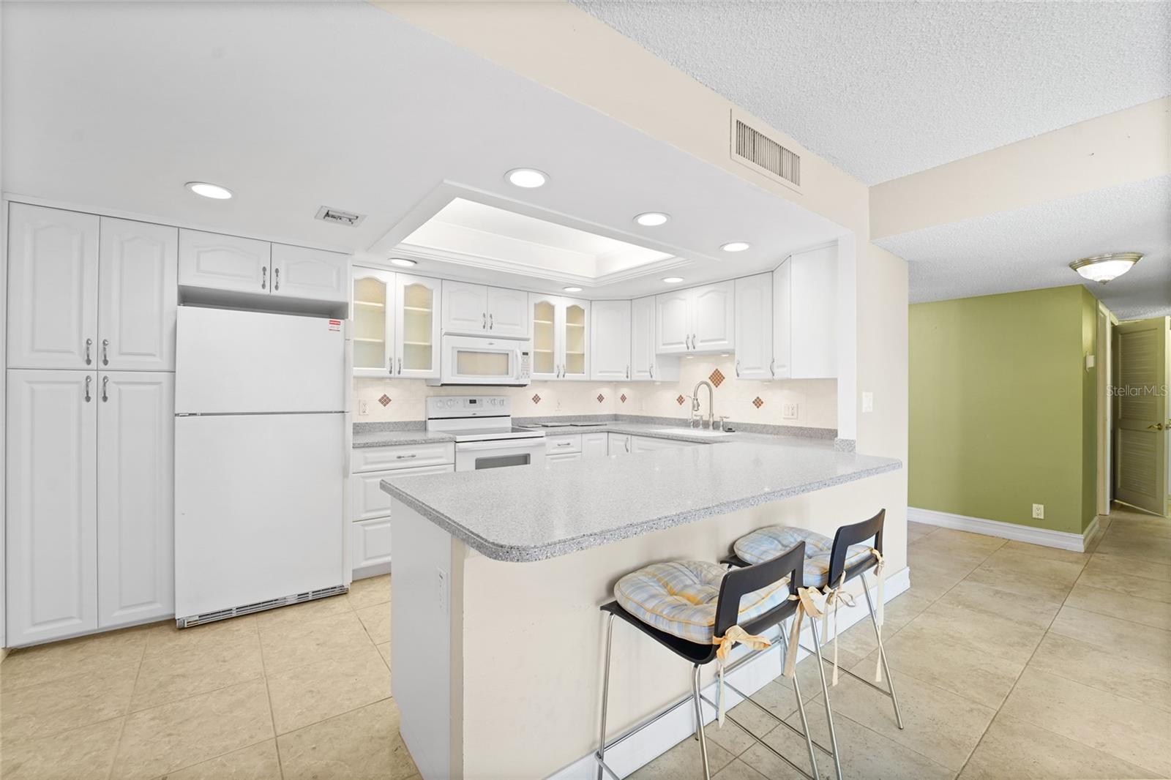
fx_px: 455
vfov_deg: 81.2
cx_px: 586
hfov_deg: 104.3
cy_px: 390
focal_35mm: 14
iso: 200
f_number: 8
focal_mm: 14
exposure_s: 1/4
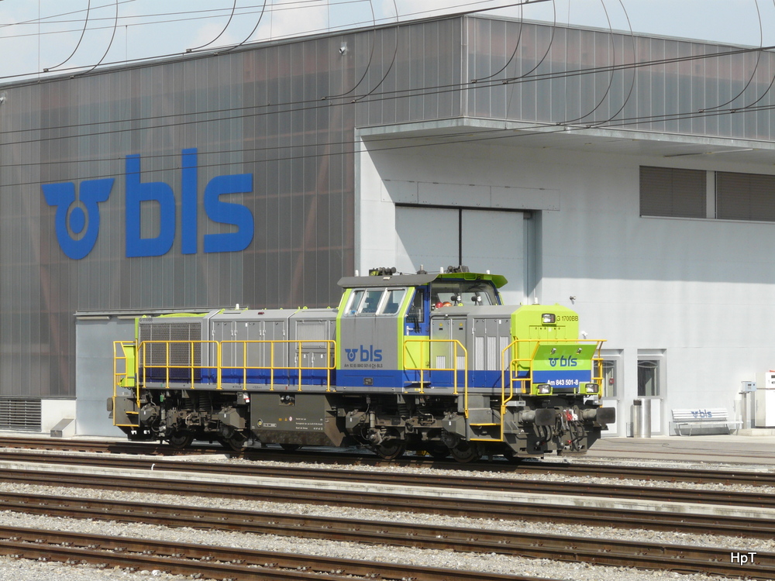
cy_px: 290
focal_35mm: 104
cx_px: 388
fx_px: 2328
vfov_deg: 14.2
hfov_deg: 18.9
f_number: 5.6
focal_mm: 17
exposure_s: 1/320
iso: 100
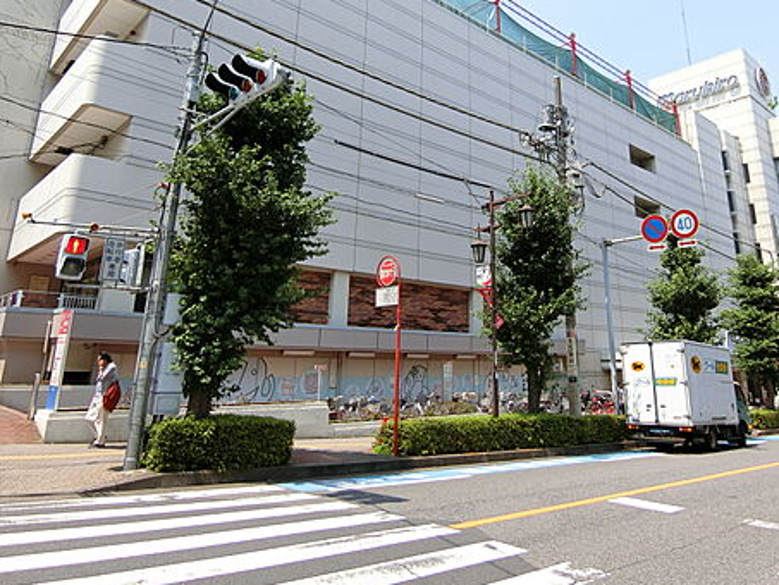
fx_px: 585
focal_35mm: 26
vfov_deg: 52.1
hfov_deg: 66.9
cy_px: 195
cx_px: 449
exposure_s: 1/1000
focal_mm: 4.06
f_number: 2.7
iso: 80
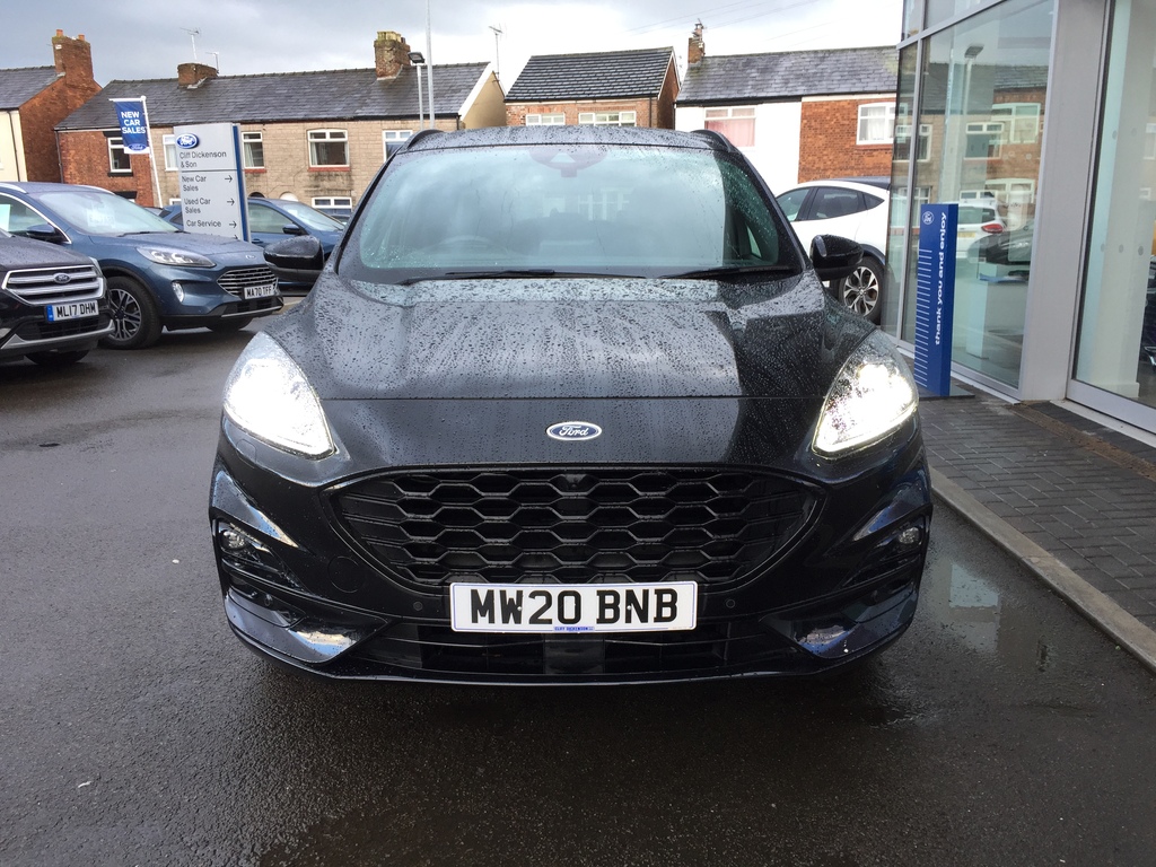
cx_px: 578
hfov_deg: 61.7
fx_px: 968
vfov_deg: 48.2
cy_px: 434
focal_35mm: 29
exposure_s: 1/50
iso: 40
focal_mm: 4.15
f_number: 2.2
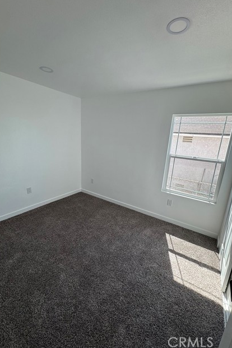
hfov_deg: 77.3
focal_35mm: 15
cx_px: 118
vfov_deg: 100.4
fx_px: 145
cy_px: 171
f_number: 2.2
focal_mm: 2.22
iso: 40
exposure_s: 1/121
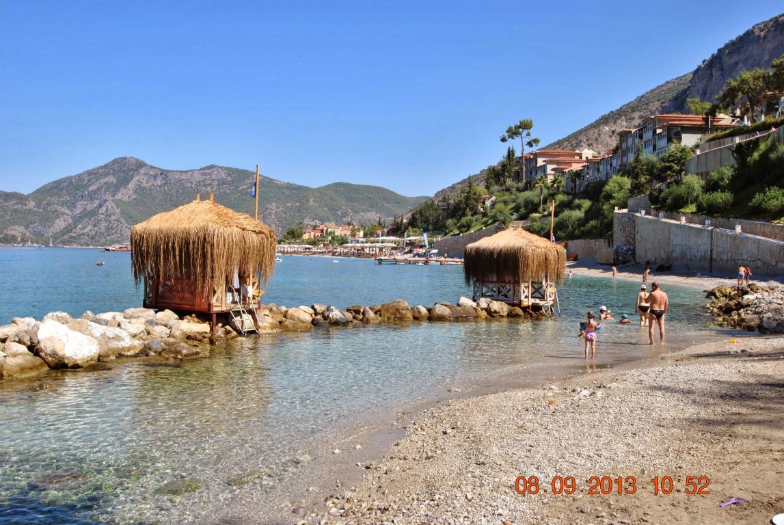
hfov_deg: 53.1
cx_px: 392
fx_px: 785
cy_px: 262
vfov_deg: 37.0
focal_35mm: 36
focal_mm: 24
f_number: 8
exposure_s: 1/250
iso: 100
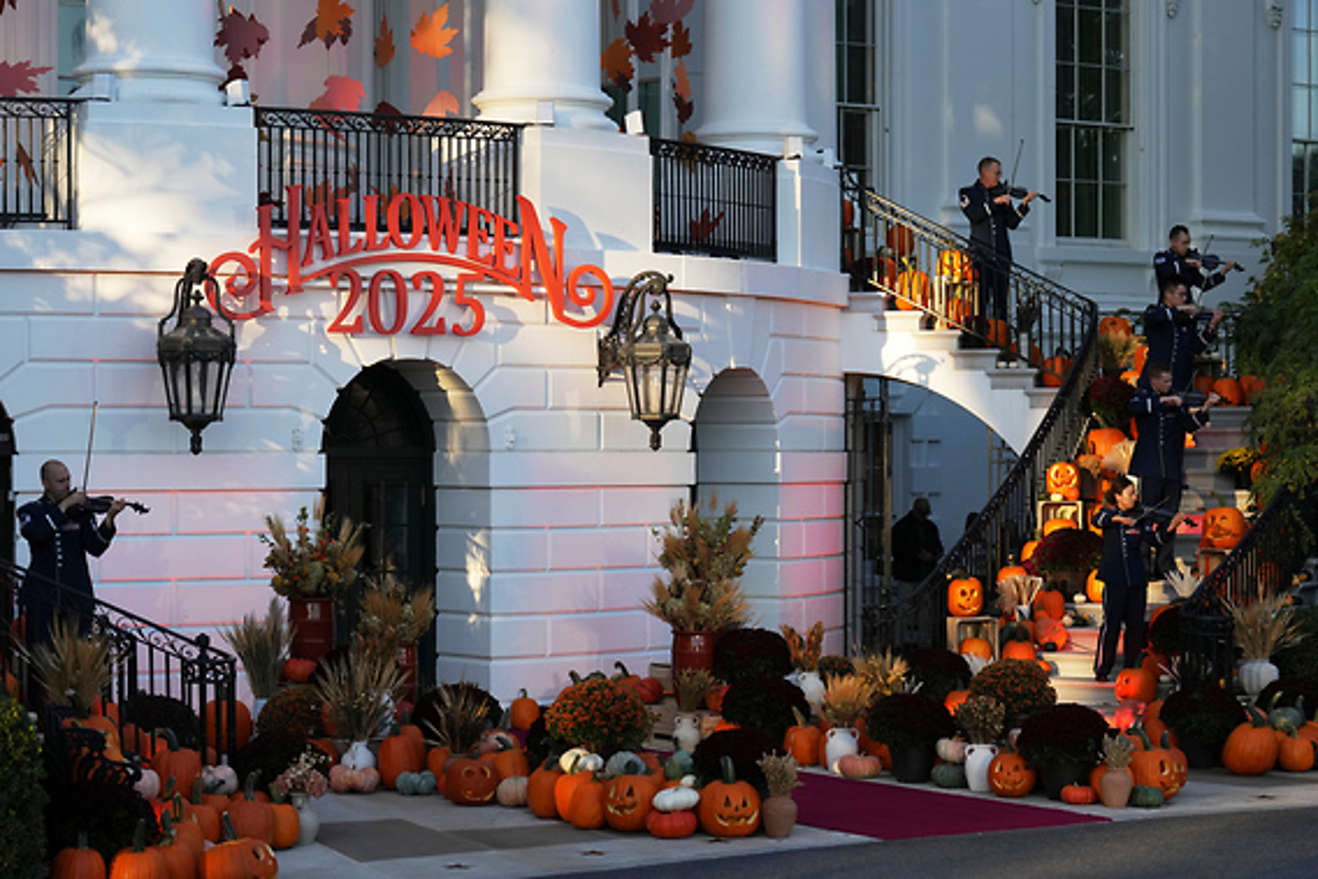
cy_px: 440
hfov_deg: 23.1
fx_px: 3222
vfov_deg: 15.5
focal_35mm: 88
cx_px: 659
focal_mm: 88
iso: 640
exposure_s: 1/2000
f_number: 4
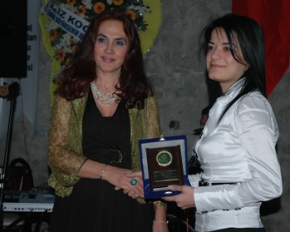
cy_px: 115
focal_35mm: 83
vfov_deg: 18.5
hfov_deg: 23.0
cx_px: 135
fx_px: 712
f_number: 4.5
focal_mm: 46
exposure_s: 1/80
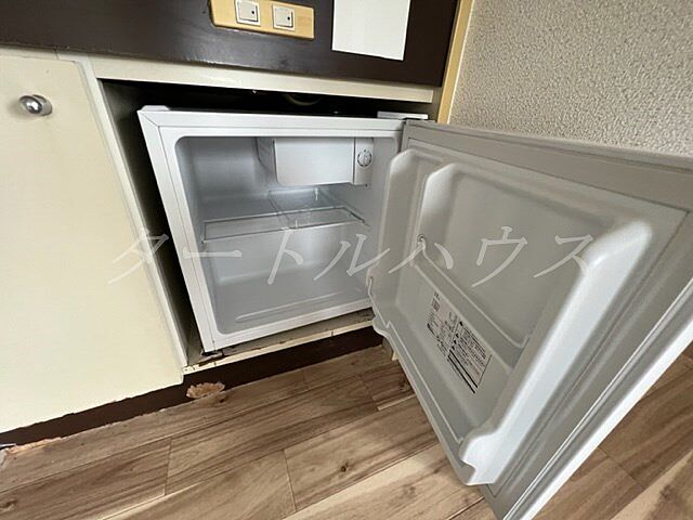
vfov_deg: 89.9
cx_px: 346
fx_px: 260
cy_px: 260
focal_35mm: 13
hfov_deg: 106.2
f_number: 1.8
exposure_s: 1/99
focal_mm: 1.57
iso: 125
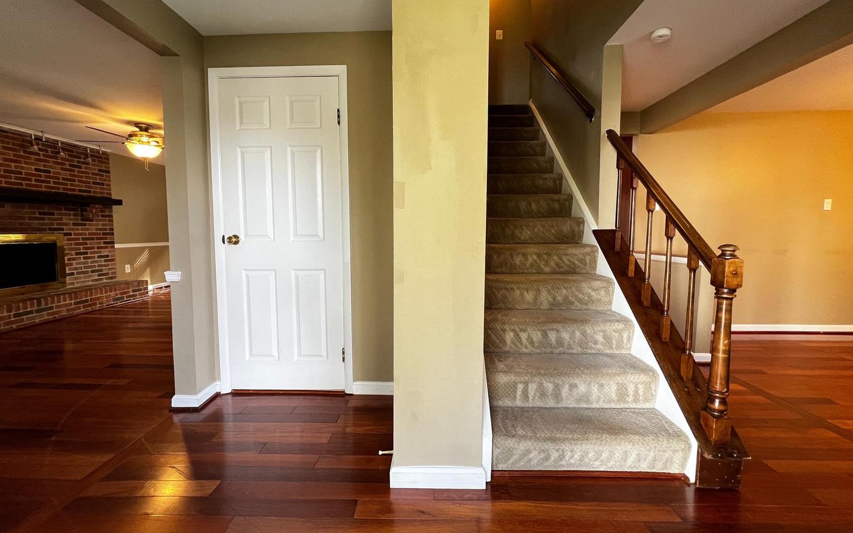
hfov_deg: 105.3
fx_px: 325
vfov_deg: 78.6
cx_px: 427
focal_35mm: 14
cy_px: 259
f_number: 1.8
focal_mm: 1.57
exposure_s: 1/60
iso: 160
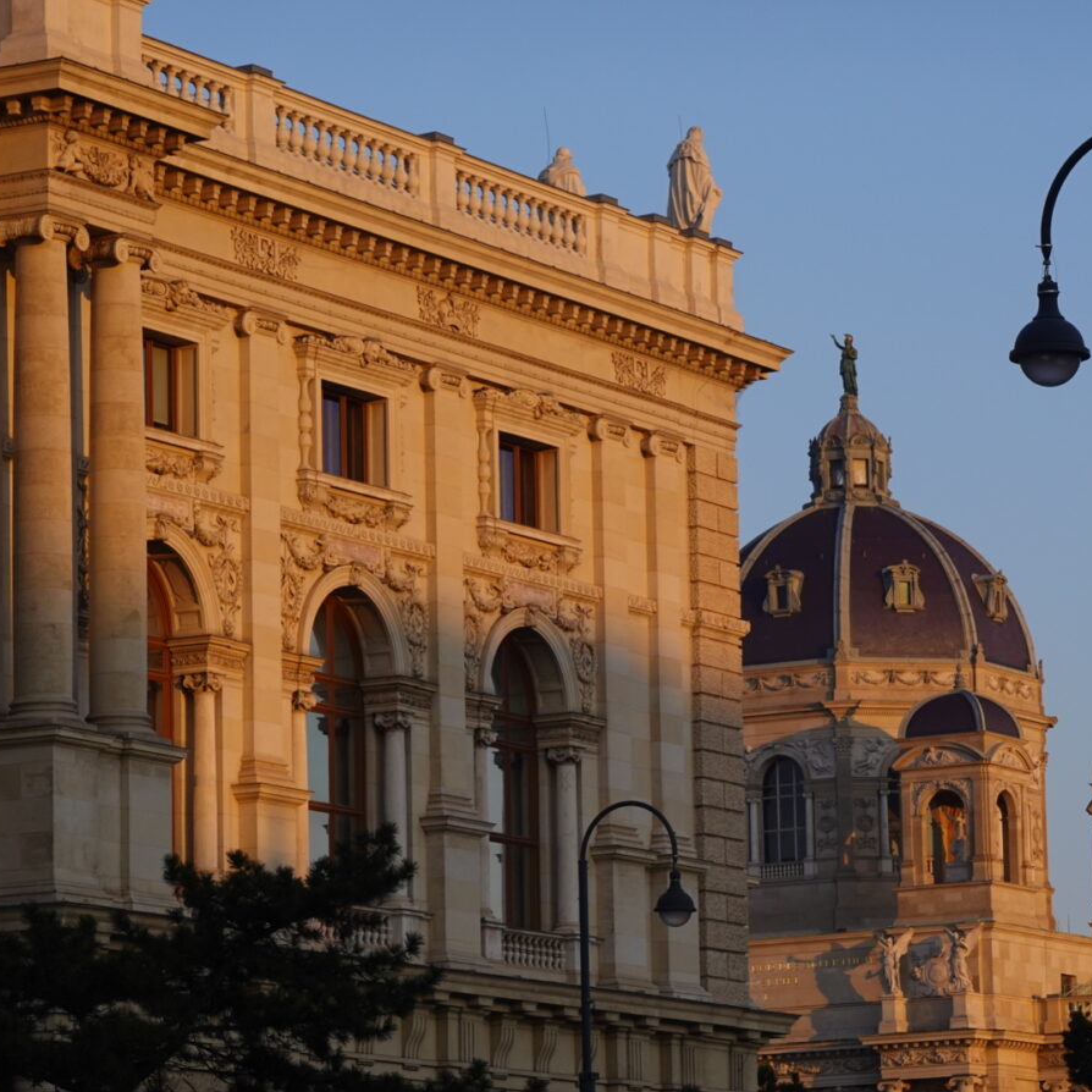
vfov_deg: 10.6
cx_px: 804
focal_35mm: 165
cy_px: 547
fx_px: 5889
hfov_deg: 10.6
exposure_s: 1/200
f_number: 5.6
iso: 100
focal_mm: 46.97
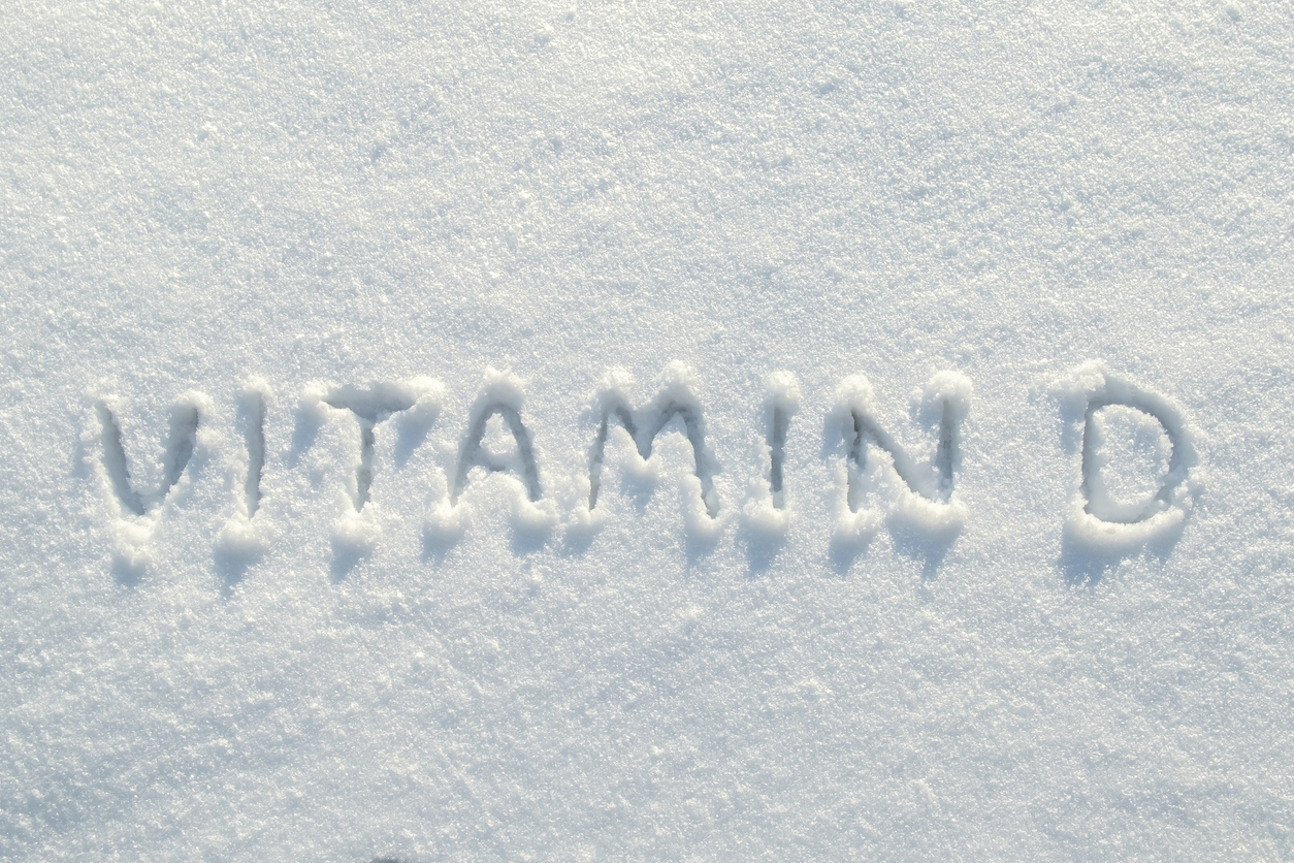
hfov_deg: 54.4
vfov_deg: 37.9
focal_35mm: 35
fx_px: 1258
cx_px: 647
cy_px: 432
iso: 160
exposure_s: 1/400
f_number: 8
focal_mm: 23
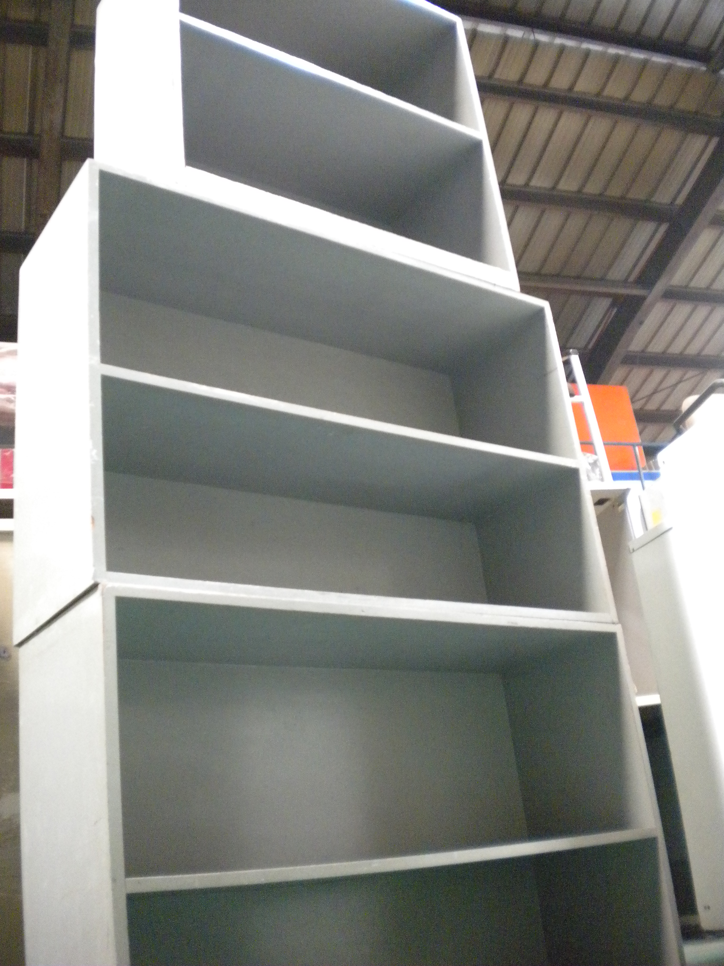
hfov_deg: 40.7
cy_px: 483
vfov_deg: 52.6
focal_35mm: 35
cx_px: 362
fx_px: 976
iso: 800
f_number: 3.1
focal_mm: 6.3
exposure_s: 1/4.7
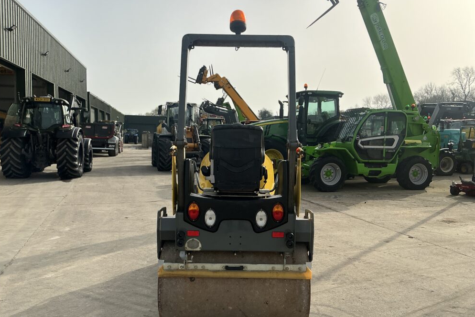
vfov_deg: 43.6
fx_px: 396
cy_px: 172
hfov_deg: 61.9
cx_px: 238
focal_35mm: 30
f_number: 1.8
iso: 25
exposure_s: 1/2667
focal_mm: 3
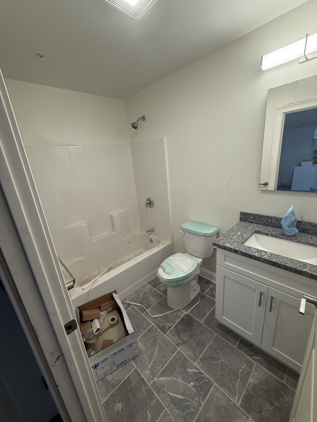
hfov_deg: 85.7
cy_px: 211
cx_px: 158
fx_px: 171
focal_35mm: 14
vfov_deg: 102.1
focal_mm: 2.22
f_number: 2.2
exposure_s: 1/120
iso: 160
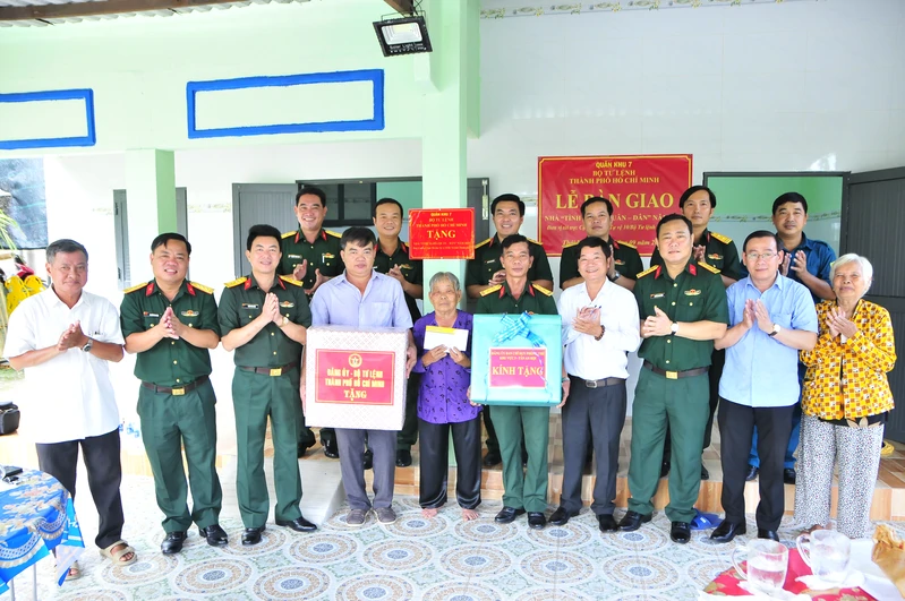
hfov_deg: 70.5
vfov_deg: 50.3
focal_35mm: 26
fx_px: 640
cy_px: 300
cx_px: 452
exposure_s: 1/200
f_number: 4
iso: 800
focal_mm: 17
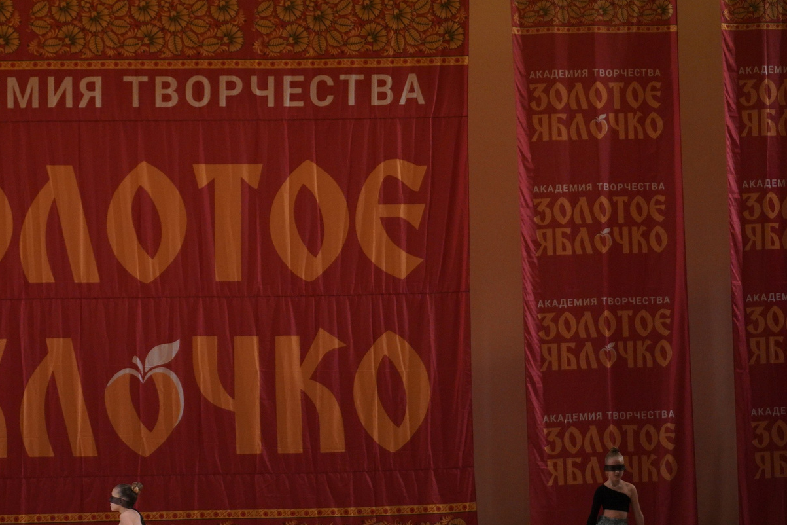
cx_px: 187
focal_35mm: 149
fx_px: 3257
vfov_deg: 9.2
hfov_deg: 13.7
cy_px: 290
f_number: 2.8
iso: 2000
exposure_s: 1/400
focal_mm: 70
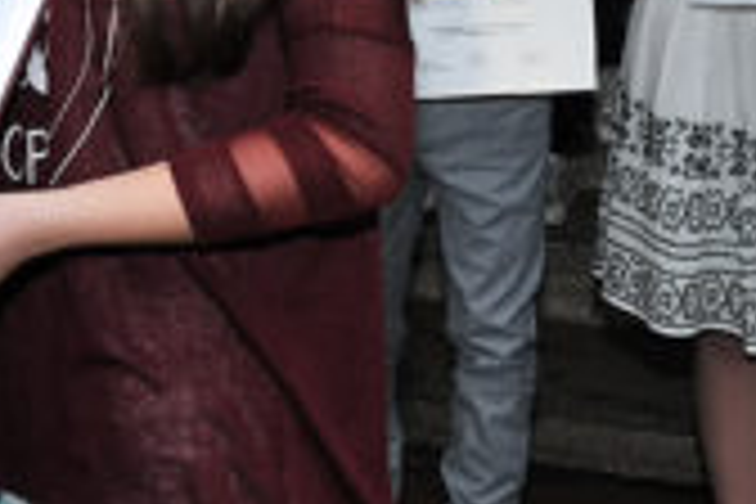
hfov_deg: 15.8
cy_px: -184
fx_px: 2719
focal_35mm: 129
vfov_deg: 10.3
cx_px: 508
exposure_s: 1/200
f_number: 5.6
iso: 640
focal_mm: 29
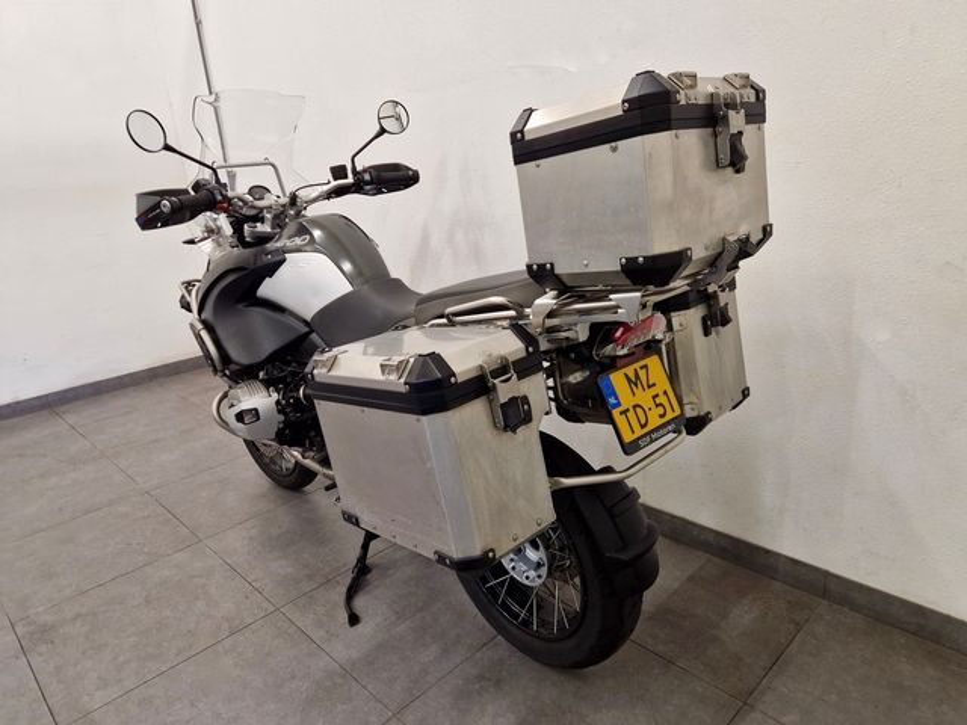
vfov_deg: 58.9
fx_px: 643
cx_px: 484
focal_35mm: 23
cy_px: 362
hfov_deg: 73.9
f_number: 1.8
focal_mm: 5.4
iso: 400
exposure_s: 1/100
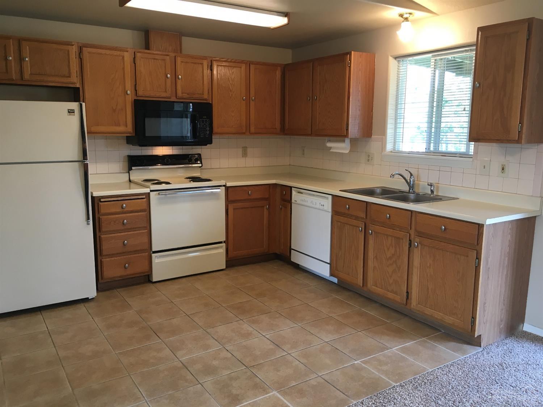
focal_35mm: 29
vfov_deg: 48.2
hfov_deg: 61.7
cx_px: 272
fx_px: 455
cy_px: 204
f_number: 2.2
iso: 50
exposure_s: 1/30
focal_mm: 4.15
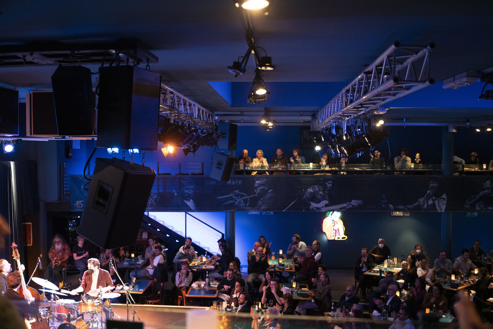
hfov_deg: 48.5
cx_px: 246
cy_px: 164
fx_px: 548
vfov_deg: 33.4
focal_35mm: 40
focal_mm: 40
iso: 6400
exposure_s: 1/20
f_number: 2.5
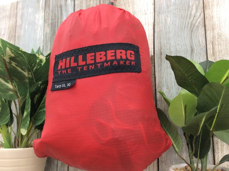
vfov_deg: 44.0
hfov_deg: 56.9
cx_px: 114
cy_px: 86
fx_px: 211
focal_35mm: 32
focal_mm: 3.3
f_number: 2.4
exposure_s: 1/24
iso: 40
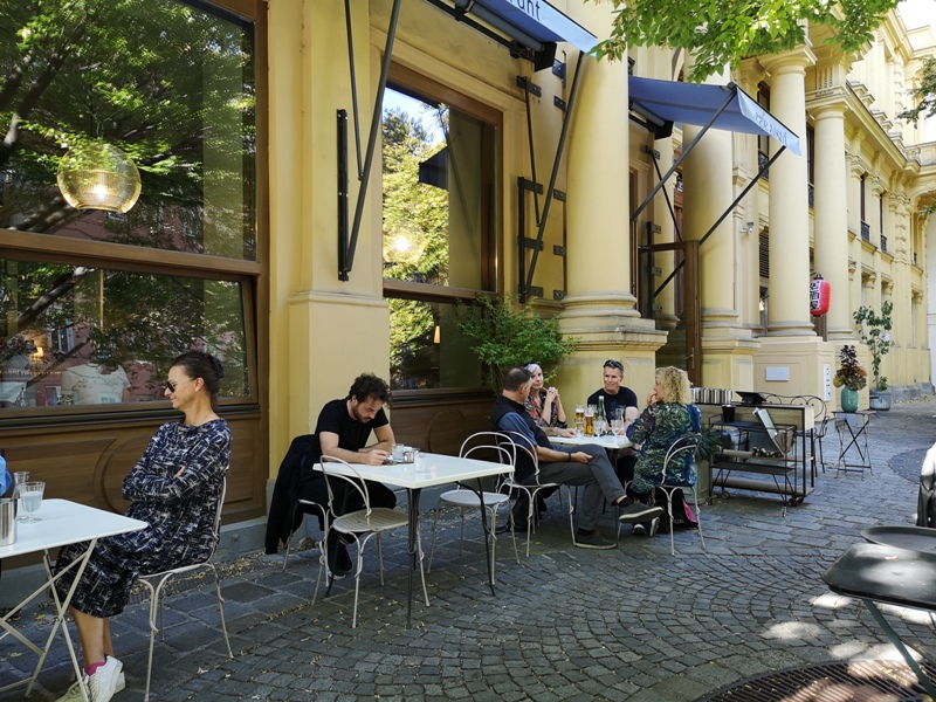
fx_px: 730
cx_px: 468
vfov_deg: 51.4
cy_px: 351
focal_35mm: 27
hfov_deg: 65.3
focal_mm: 3.95
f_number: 1.8
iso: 50
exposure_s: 1/50
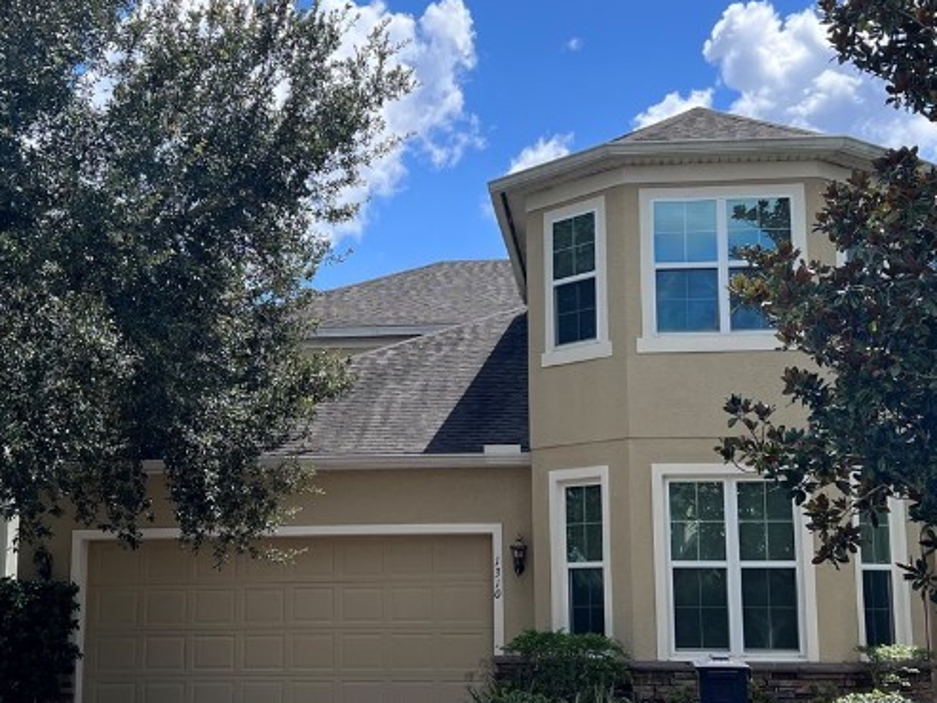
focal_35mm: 54
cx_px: 422
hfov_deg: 35.5
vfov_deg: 27.0
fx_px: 1462
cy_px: 359
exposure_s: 1/3968
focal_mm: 5.7
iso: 50
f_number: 1.5
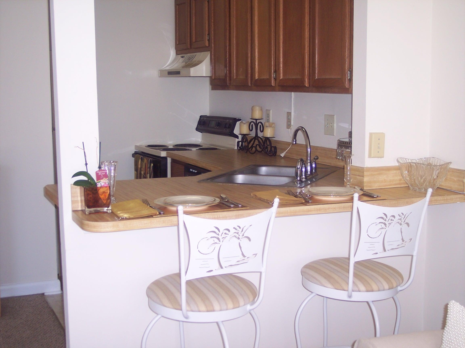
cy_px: 174
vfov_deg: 28.0
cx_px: 232
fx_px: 699
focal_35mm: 52
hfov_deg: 36.8
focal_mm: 10.7
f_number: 3.4
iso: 100
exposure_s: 1/60
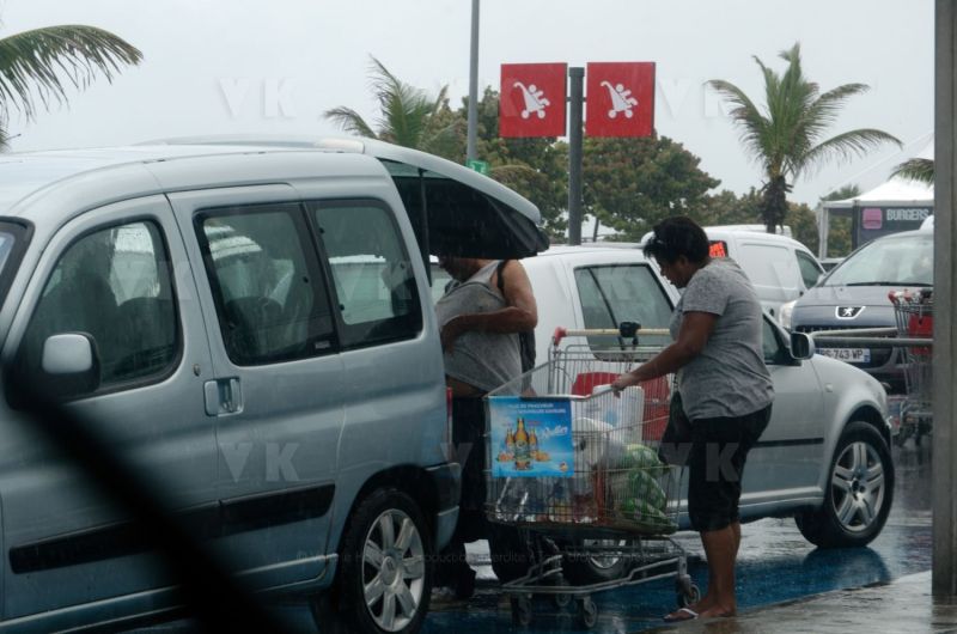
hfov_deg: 14.9
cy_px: 317
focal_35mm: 138
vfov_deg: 9.9
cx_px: 478
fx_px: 3661
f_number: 11
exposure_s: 1/320
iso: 200
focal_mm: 92
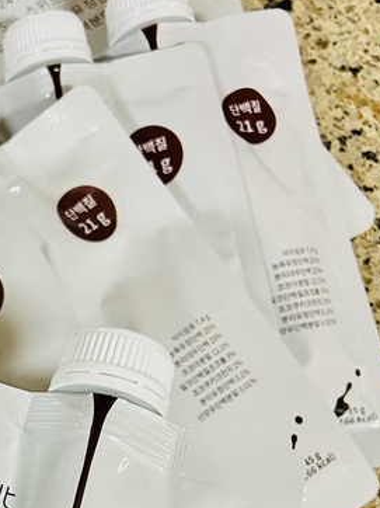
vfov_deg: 27.0
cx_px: -107
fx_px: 1011
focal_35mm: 69
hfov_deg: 19.7
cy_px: 479
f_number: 1.5
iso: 320
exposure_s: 1/60
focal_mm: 5.7
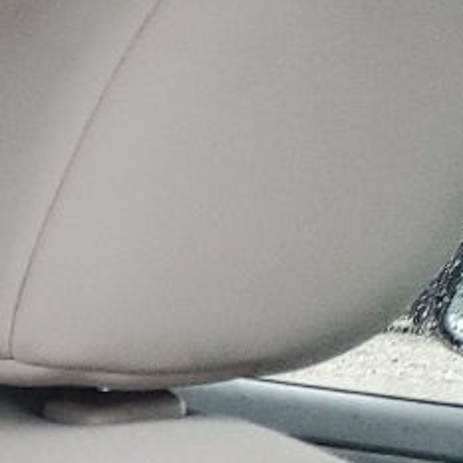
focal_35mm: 158
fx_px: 2391
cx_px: -1113
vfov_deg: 10.6
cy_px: 725
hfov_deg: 8.4
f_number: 1.5
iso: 83
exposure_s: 1/60.2
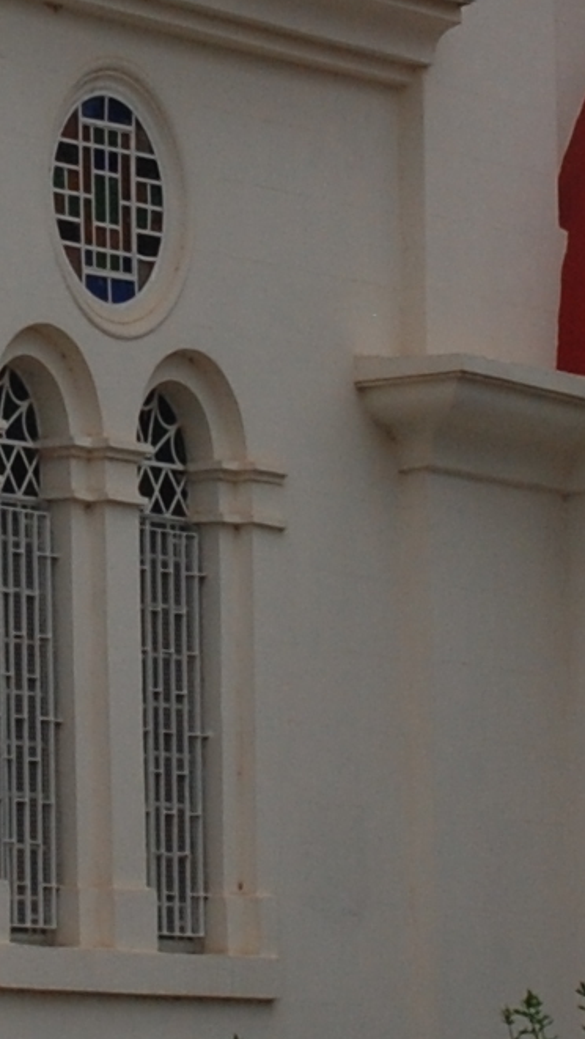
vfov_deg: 8.4
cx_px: -25
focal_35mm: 258
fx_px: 7112
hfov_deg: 4.7
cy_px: 391
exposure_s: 1/400
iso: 200
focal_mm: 28
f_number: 5.6
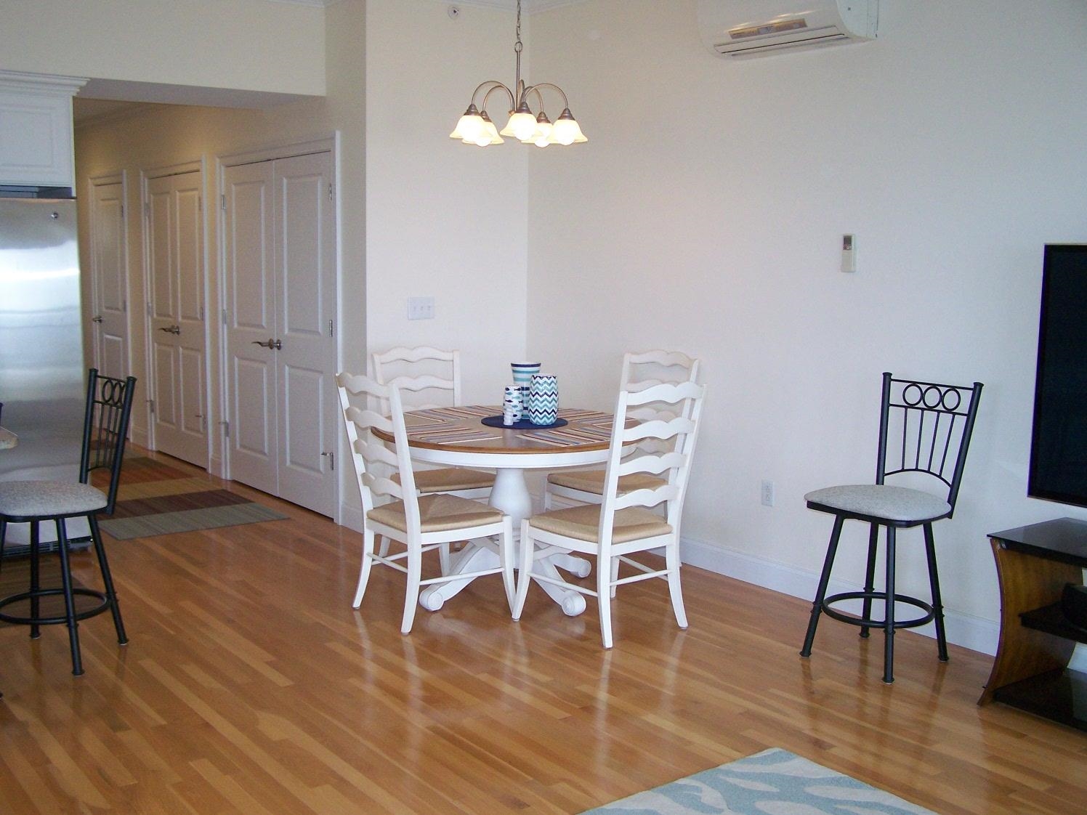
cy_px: 408
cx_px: 544
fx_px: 1193
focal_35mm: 38
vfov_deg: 37.7
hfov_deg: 49.0
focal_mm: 6.3
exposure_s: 1/60
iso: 160
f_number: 2.8
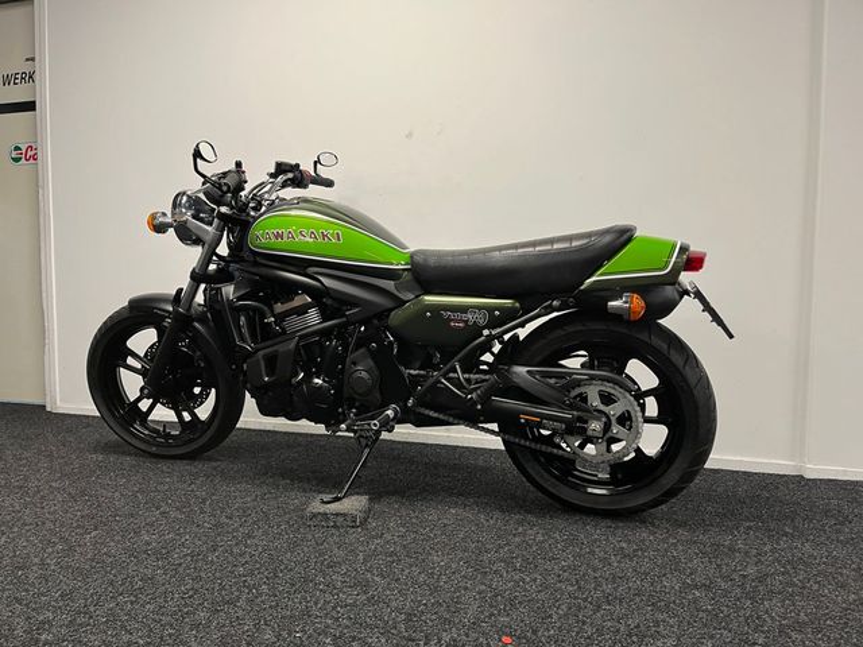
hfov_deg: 67.3
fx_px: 648
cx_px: 432
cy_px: 324
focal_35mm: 26
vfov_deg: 53.1
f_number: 1.6
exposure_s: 1/50
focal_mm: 5.1
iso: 80
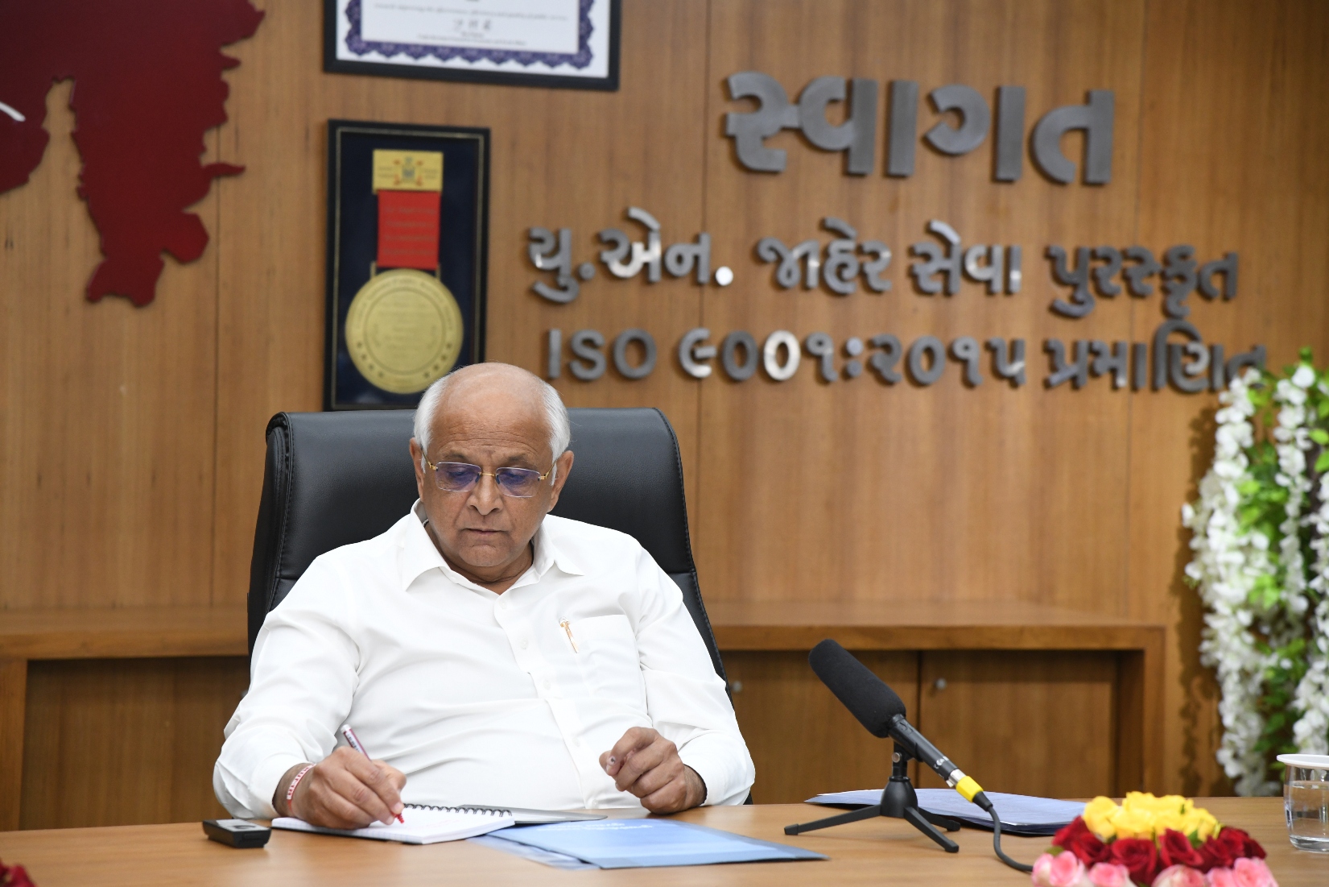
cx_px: 664
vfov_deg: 13.0
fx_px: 3876
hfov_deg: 19.5
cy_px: 444
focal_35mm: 105
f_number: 5.6
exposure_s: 1/125
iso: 1600
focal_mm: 105
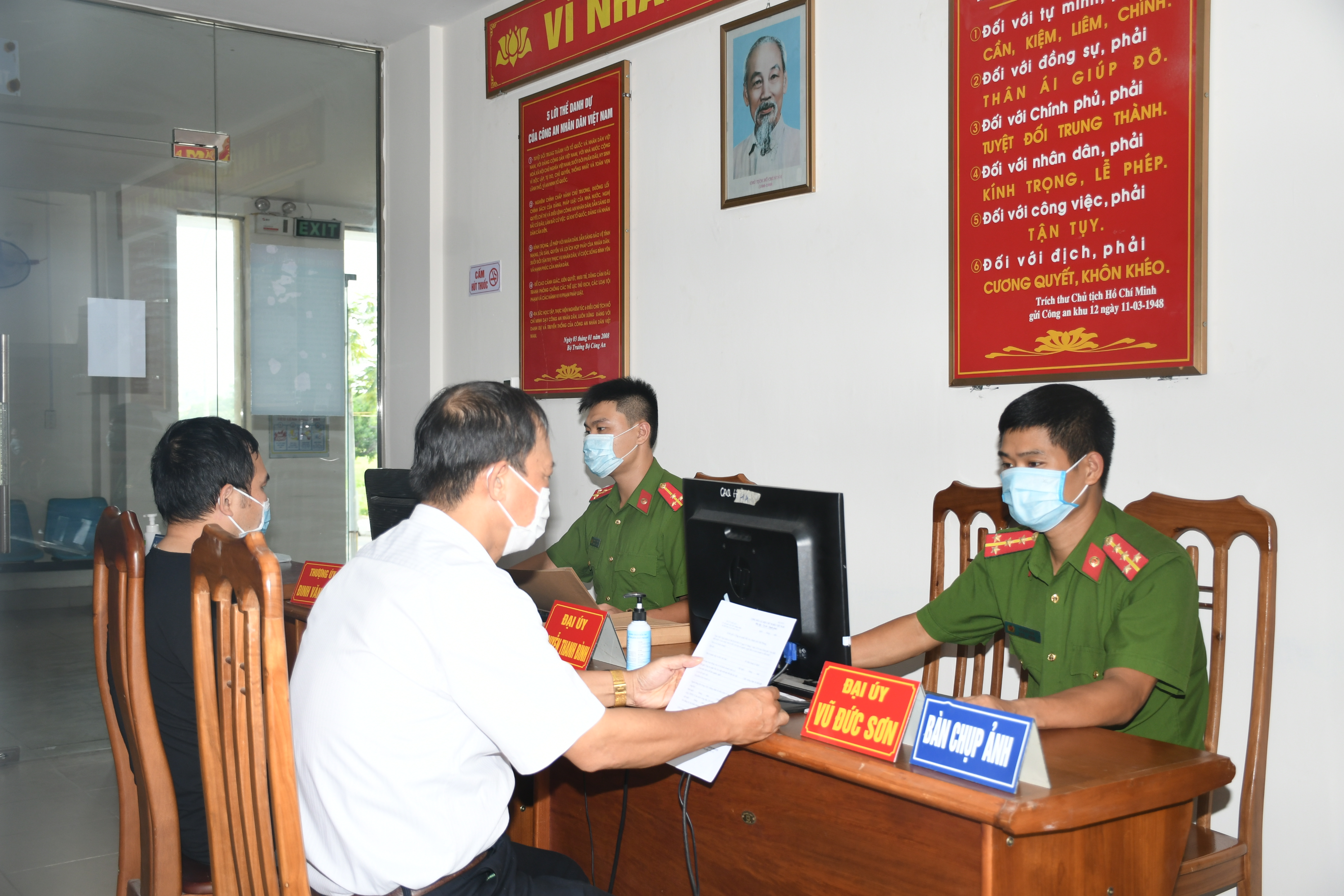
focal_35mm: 39
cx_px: 672
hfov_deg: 49.6
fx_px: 1456
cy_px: 448
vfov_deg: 34.2
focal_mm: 26
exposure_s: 1/200
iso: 320
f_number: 3.8
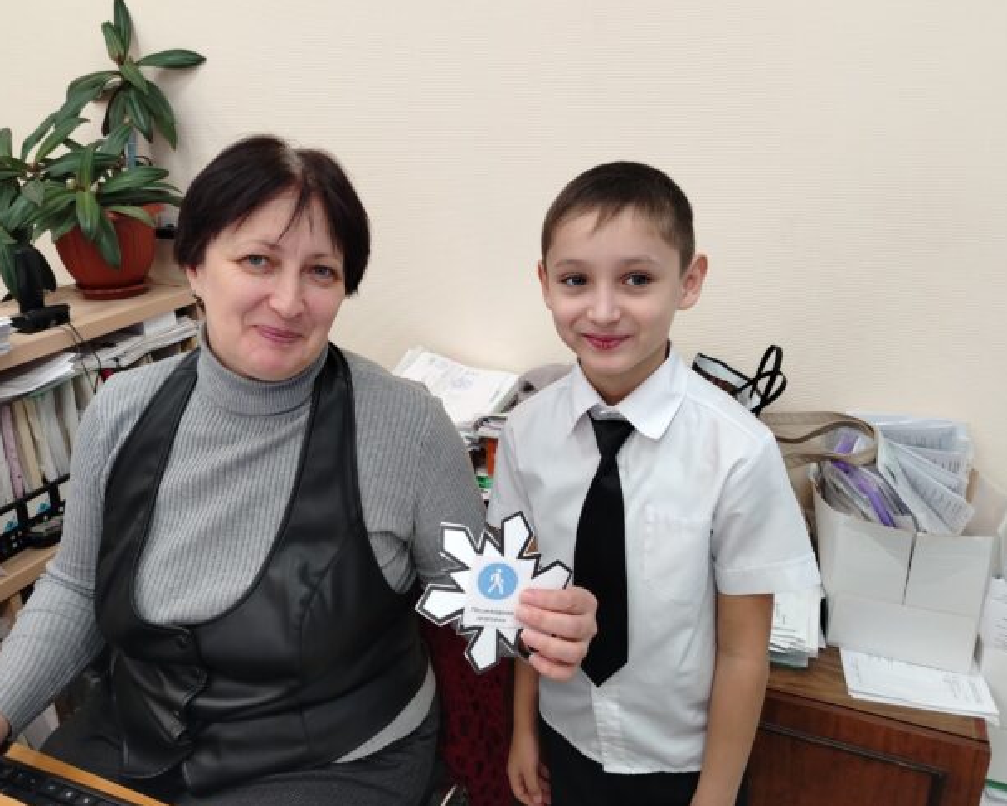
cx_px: 484
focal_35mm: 27
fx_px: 805
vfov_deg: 53.2
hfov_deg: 64.0
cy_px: 376
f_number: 1.75
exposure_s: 1/100
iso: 881
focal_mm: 5.25
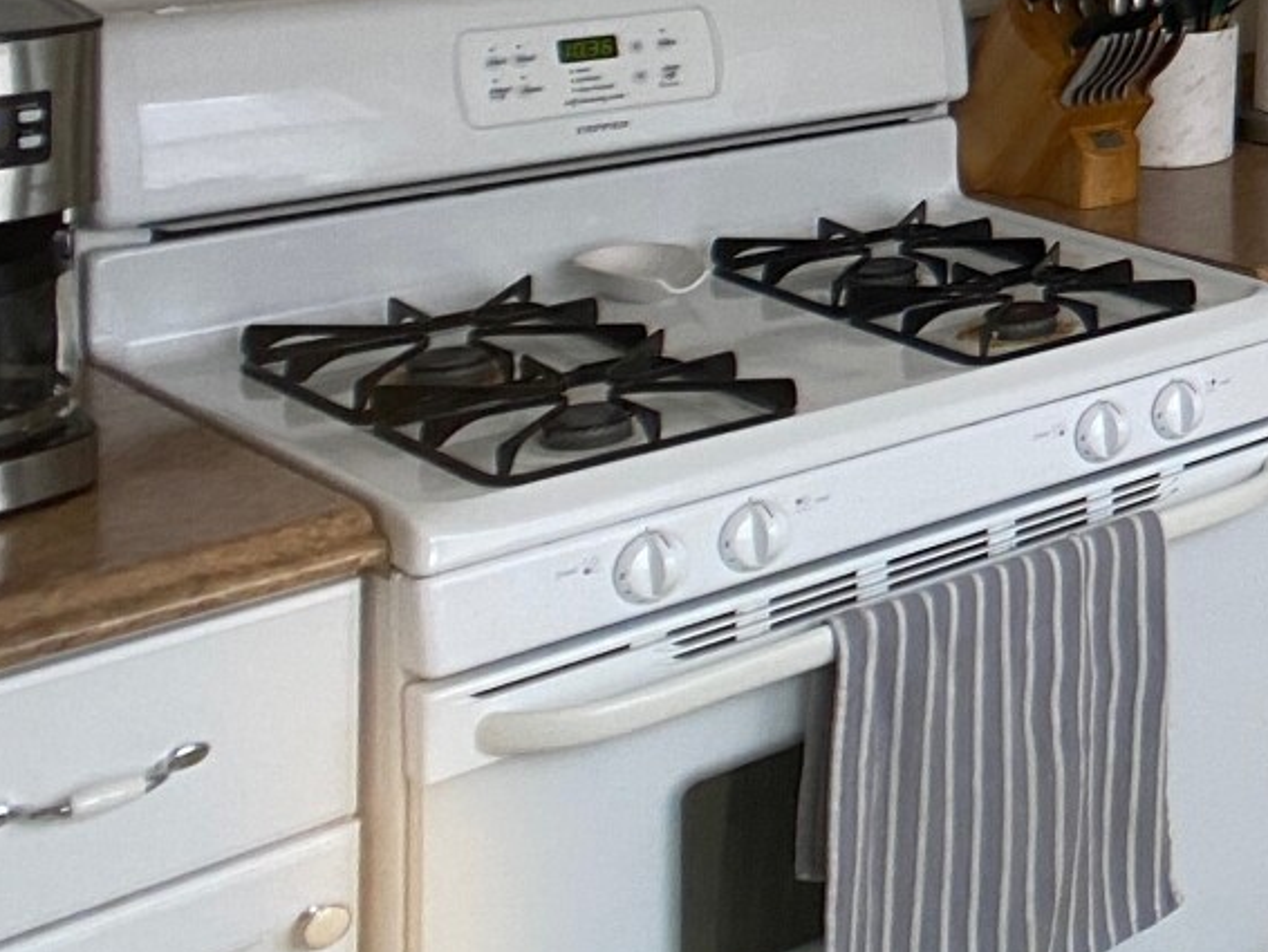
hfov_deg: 17.7
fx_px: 3445
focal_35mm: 94
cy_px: -237
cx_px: 2137
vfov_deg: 15.1
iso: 80
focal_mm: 4.25
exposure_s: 1/60
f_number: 1.8
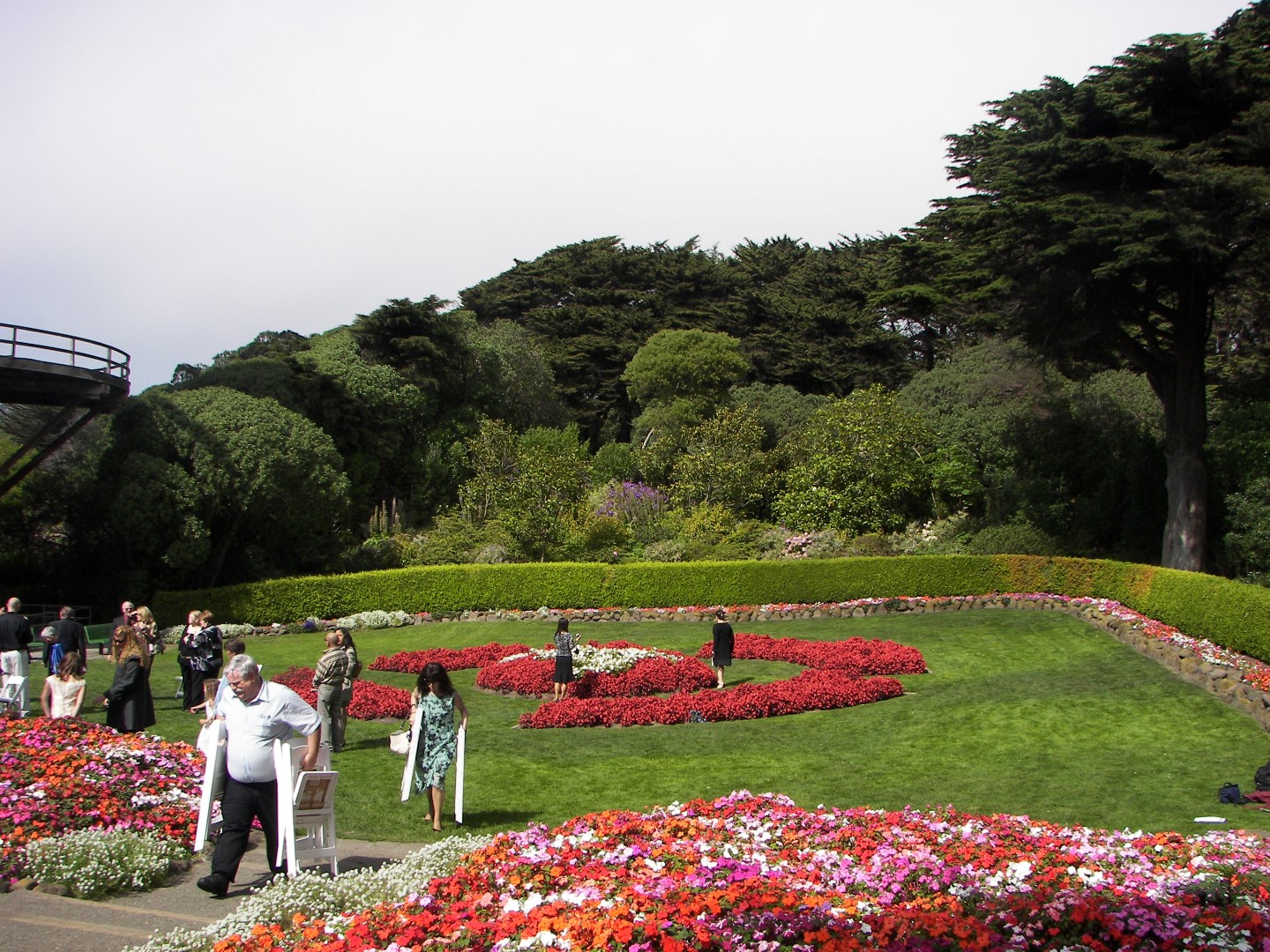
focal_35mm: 36
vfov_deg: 39.7
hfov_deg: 51.4
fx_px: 1321
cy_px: 476
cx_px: 635
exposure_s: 1/640
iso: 64
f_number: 4
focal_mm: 6
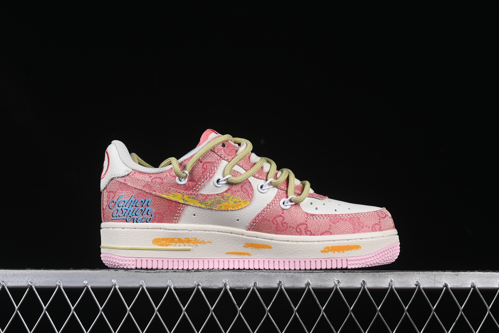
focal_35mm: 75
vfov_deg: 18.2
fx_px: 1040
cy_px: 166
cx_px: 250
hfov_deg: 27.0
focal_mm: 50
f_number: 8
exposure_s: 1/80
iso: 160
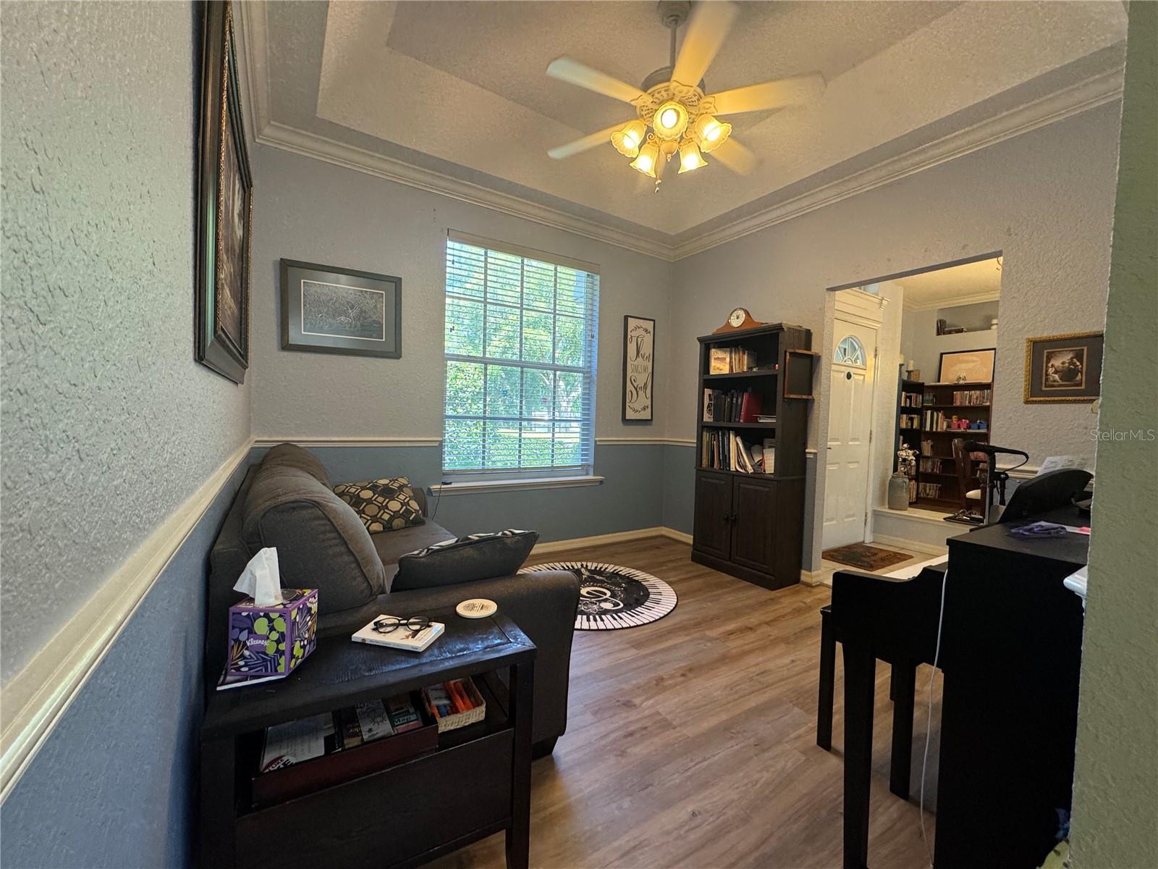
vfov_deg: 85.7
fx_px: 468
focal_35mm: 14
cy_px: 434
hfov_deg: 102.1
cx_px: 579
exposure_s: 1/60
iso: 200
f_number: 2.2
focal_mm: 2.22
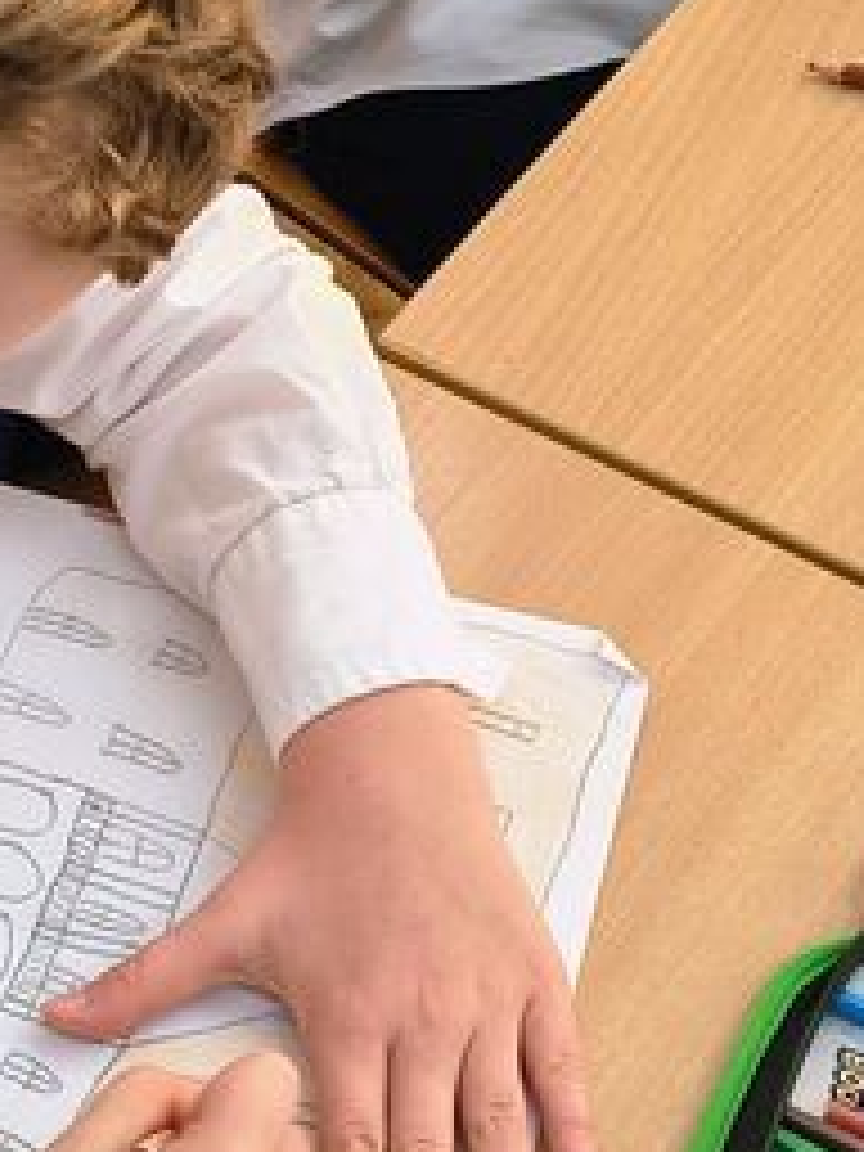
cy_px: 410
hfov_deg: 16.0
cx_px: 310
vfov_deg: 21.2
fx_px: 3062
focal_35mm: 92
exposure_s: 1/100
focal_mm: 5.56
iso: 210
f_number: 1.8
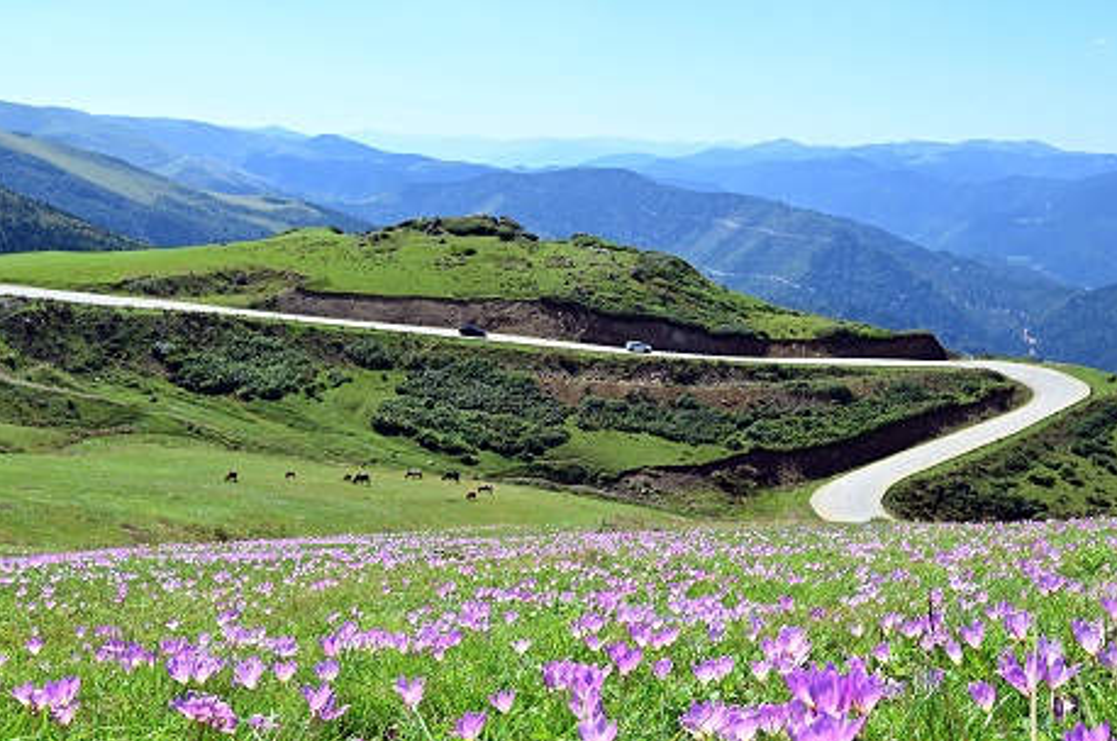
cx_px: 607
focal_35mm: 38
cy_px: 484
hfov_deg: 50.7
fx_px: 1177
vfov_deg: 34.7
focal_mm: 19.5
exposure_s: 1/2000
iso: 500
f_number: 5.6
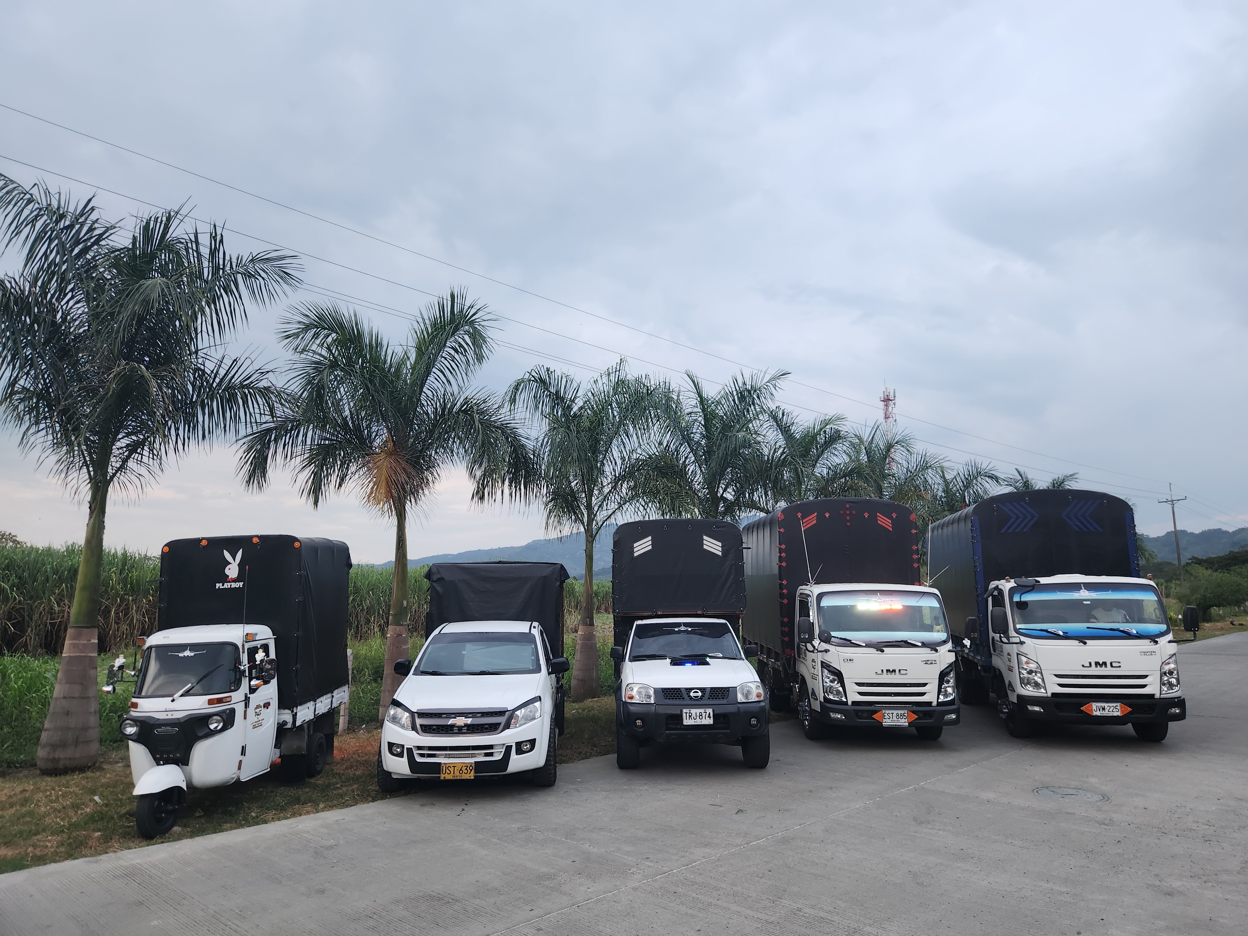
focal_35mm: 23
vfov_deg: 58.9
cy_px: 468
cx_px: 624
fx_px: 829
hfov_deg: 73.9
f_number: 1.8
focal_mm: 5.4
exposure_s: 1/120
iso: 100
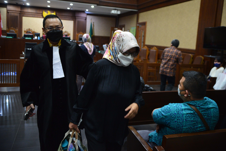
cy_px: 76
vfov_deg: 49.6
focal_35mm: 26
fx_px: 163
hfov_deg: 69.4
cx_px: 113
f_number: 2.8
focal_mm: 26
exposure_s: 1/80
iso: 3200
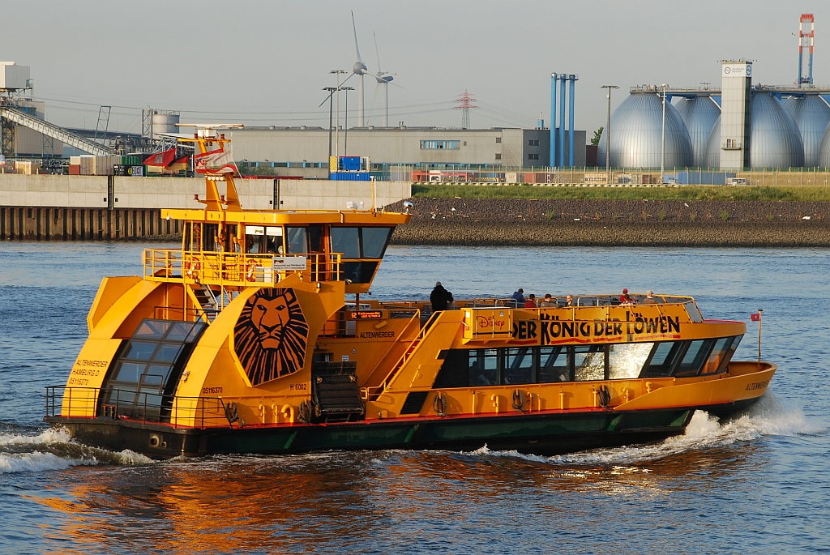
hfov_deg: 16.1
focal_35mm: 128
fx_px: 2942
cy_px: 278
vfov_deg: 10.8
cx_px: 415
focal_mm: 85
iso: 200
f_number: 8
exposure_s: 1/125
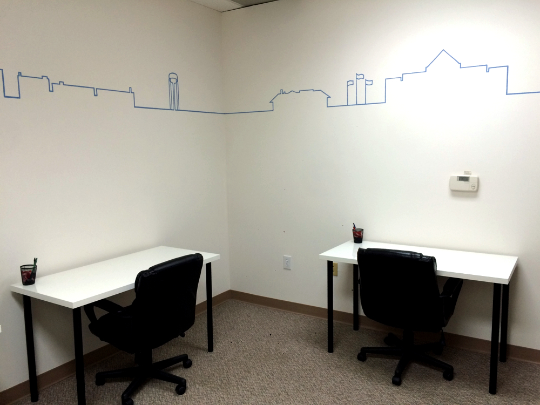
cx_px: 270
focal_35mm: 29
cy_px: 202
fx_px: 452
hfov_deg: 61.7
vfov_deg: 48.2
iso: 32
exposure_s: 1/30
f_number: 2.2
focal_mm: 4.15
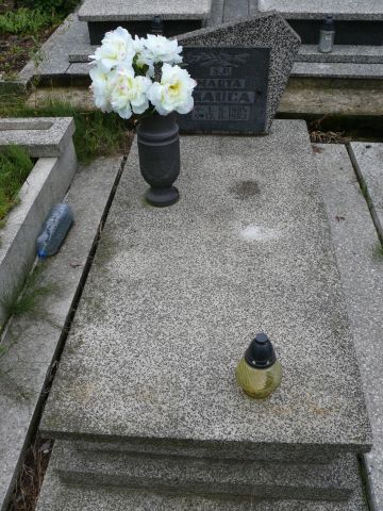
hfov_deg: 40.7
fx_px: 516
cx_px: 192
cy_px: 256
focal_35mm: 35
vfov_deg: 52.6
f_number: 4
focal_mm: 7.4
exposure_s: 1/160
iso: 100
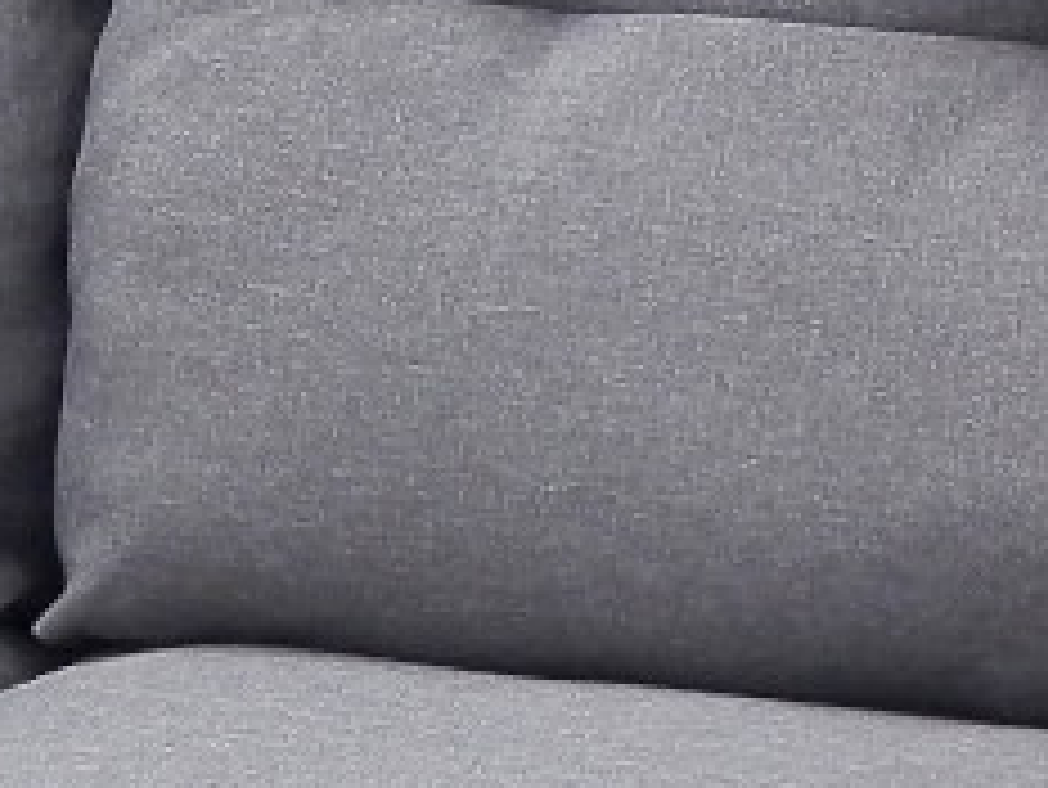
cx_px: 220
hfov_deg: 6.1
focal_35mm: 324
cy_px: 1117
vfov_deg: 4.6
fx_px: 9814
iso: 64
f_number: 3.4
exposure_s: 1/3
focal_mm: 7.64
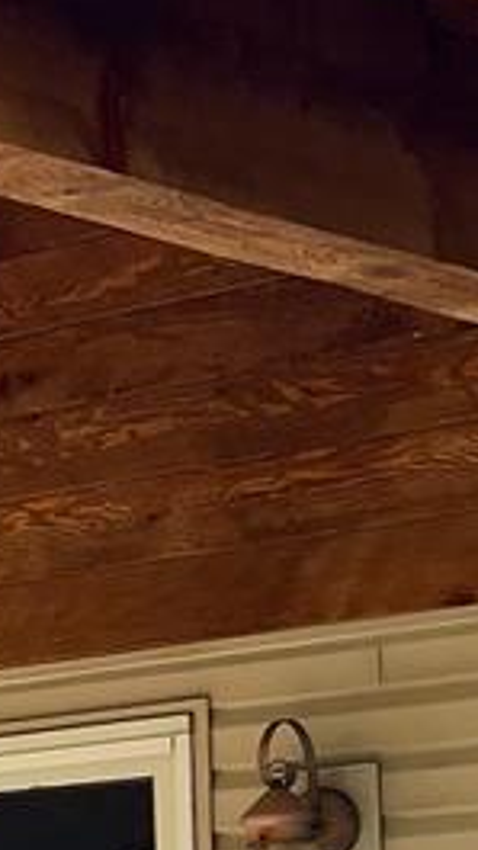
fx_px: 3697
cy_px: 1046
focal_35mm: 164
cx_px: -1280
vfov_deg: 12.8
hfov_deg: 6.3
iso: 50
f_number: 1.6
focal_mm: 5.1
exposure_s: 1/787
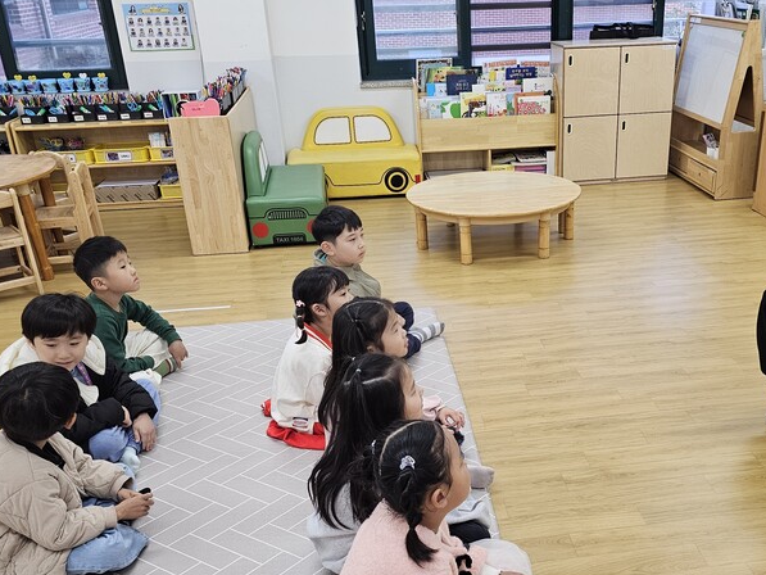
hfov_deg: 49.3
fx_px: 819
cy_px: 349
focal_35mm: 37
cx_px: 507
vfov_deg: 38.5
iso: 125
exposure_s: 1/120
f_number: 1.7
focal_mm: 6.3
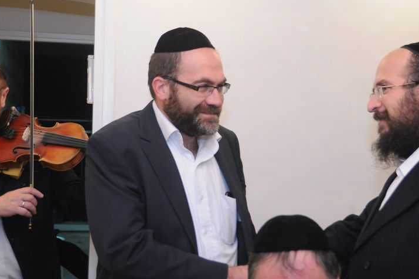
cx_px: 216
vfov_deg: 18.6
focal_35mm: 73
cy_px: 160
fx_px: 849
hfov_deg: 27.7
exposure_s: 1/80
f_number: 4.2
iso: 1000
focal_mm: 34
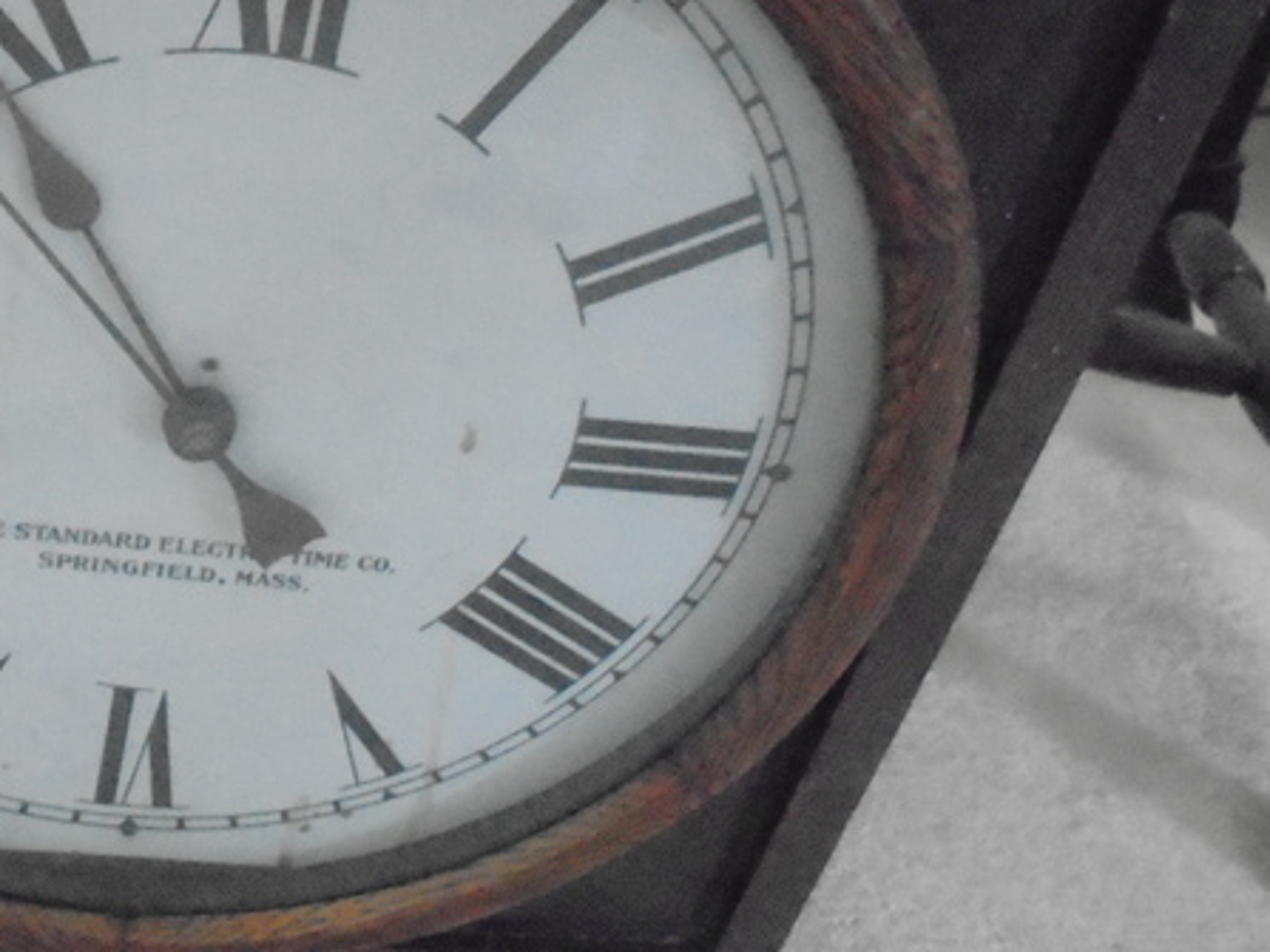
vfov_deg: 31.9
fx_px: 1651
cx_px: 237
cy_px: 310
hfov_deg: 40.2
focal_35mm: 45
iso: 1600
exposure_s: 1/40
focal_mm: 4.6
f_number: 3.5
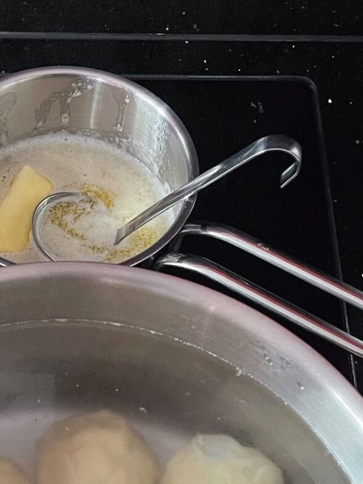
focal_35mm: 68
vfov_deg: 27.3
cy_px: 458
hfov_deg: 21.2
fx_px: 951
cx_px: 49
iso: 800
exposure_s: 1/30
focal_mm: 5.1
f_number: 1.6
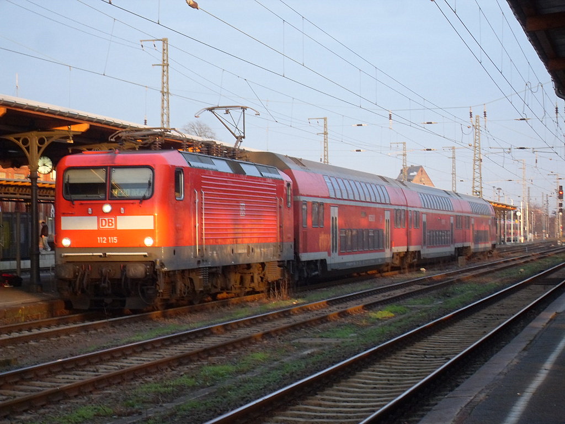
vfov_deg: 14.5
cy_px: 212
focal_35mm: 102
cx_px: 282
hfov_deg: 19.3
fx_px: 1665
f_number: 5.2
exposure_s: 1/30
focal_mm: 18.1
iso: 200
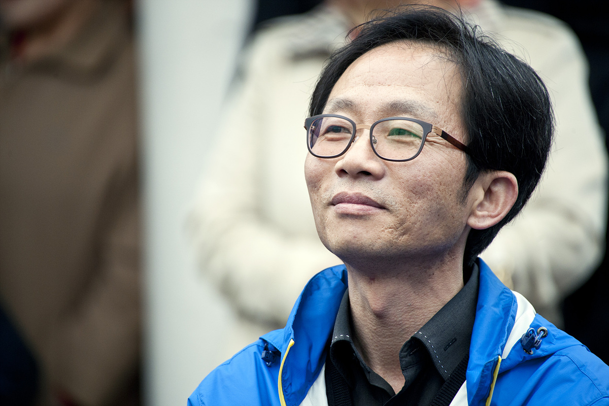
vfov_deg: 2.7
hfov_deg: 4.1
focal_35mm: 500
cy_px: 203
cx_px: 304
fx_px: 8458
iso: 400
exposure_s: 1/200
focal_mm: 500
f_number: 6.3
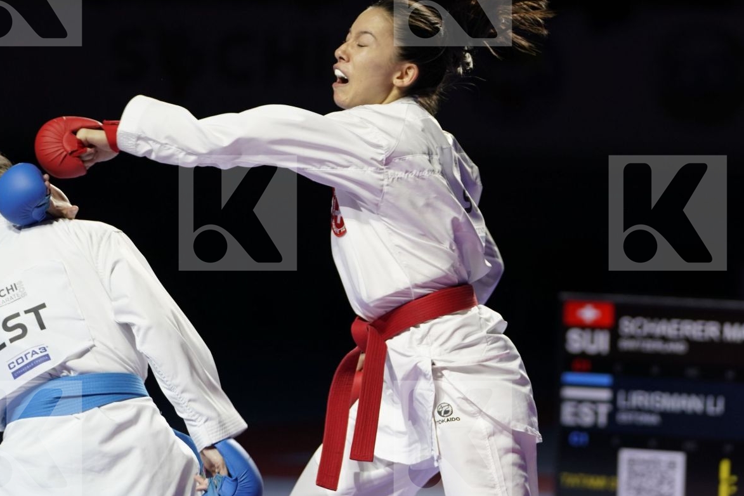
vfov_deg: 6.9
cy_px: 213
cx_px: 453
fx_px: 4092
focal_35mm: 198
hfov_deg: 10.4
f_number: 2.8
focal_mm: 129
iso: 1250
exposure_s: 1/1000
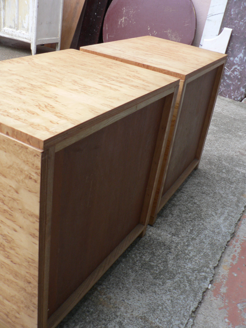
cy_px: 164
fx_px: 341
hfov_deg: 39.7
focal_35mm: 36
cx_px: 123
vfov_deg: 51.4
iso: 80
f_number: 2.8
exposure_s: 1/30
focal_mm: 6
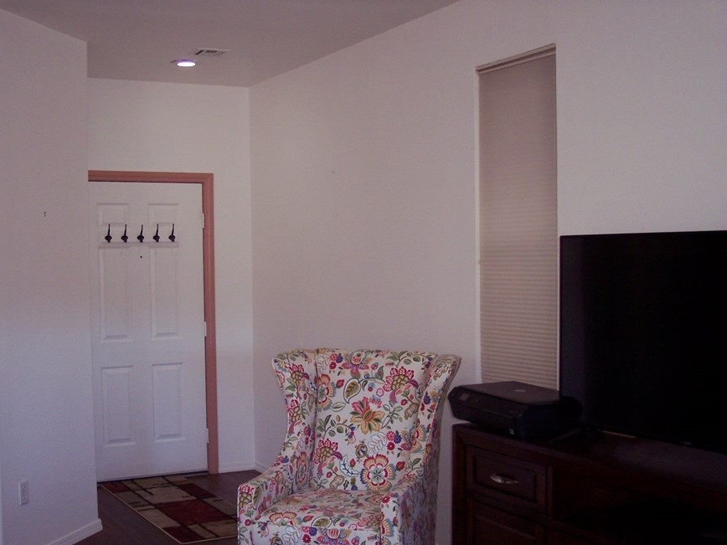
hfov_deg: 41.1
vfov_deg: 31.5
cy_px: 315
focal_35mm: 46
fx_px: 966
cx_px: 304
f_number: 2.8
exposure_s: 1/60
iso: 140
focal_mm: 8
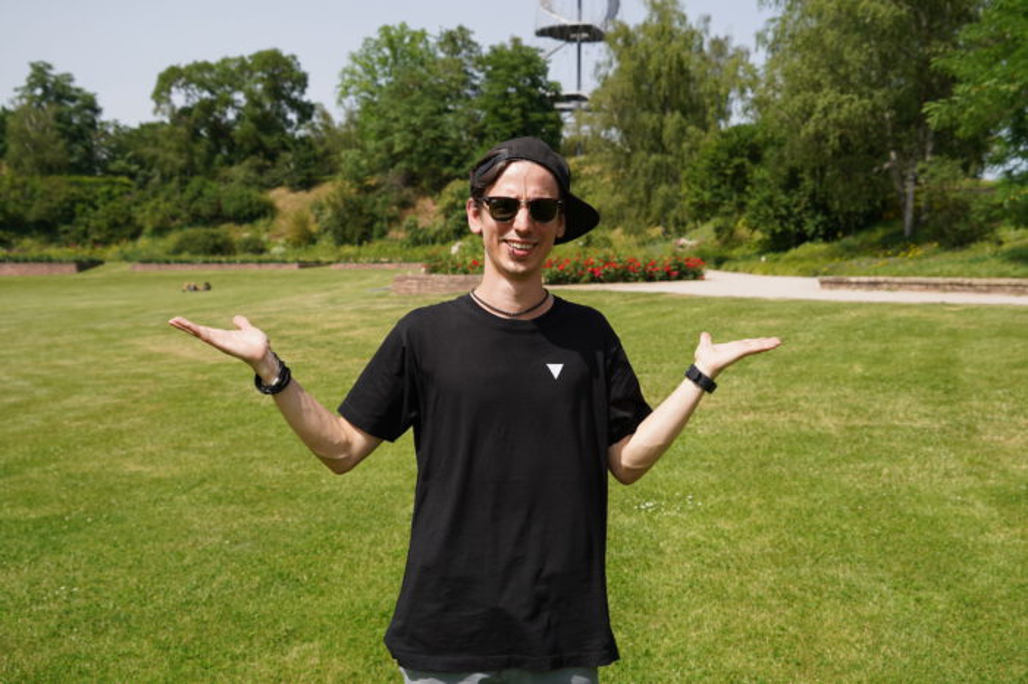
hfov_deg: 55.8
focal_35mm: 34
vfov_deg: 38.8
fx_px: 970
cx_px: 514
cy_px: 342
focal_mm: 34
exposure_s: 1/400
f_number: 5.6
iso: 100
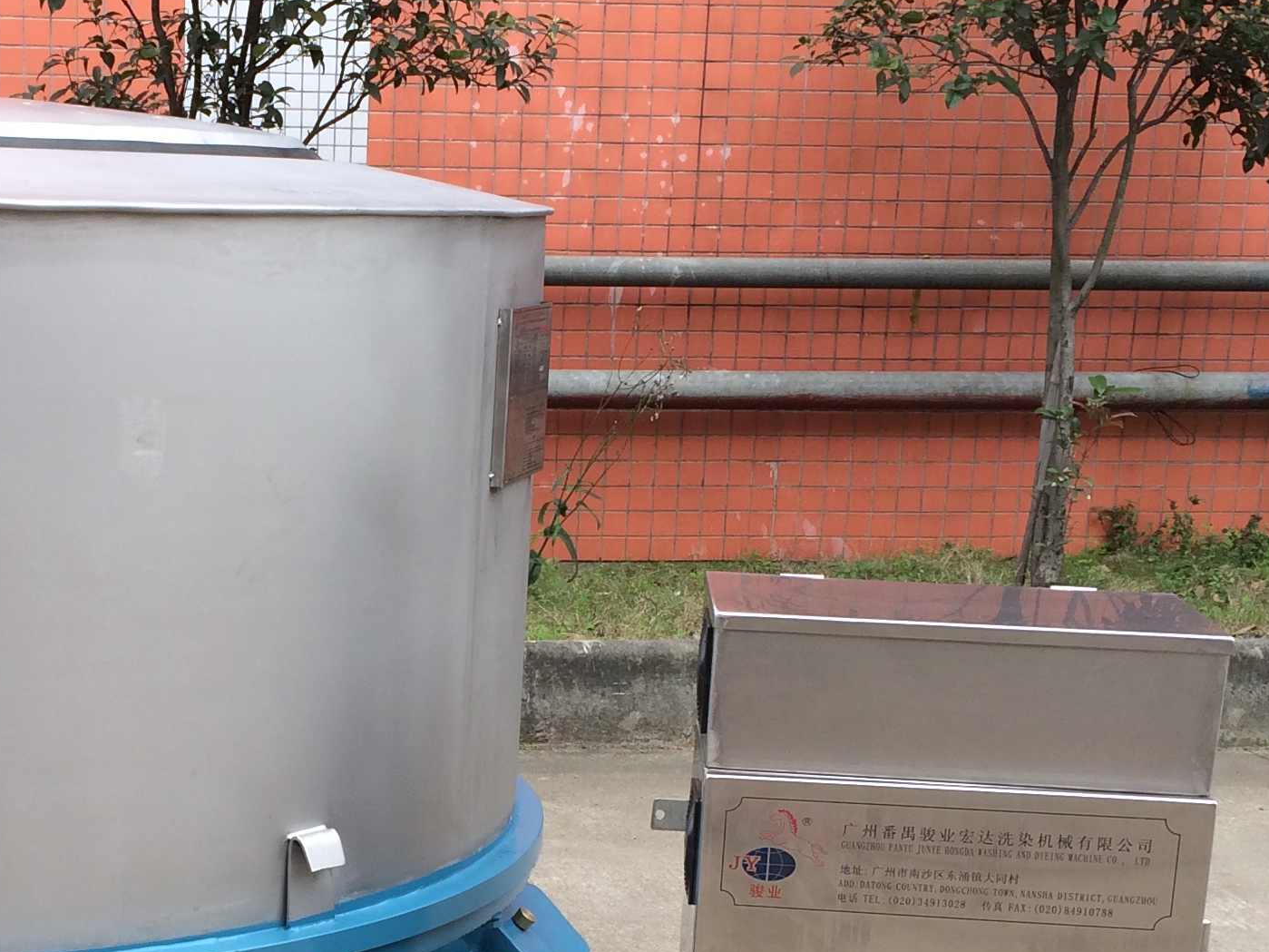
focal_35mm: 70
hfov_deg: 27.3
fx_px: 2566
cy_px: 840
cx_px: 262
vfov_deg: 20.6
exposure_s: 1/121
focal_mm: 4.12
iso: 32
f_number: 2.2
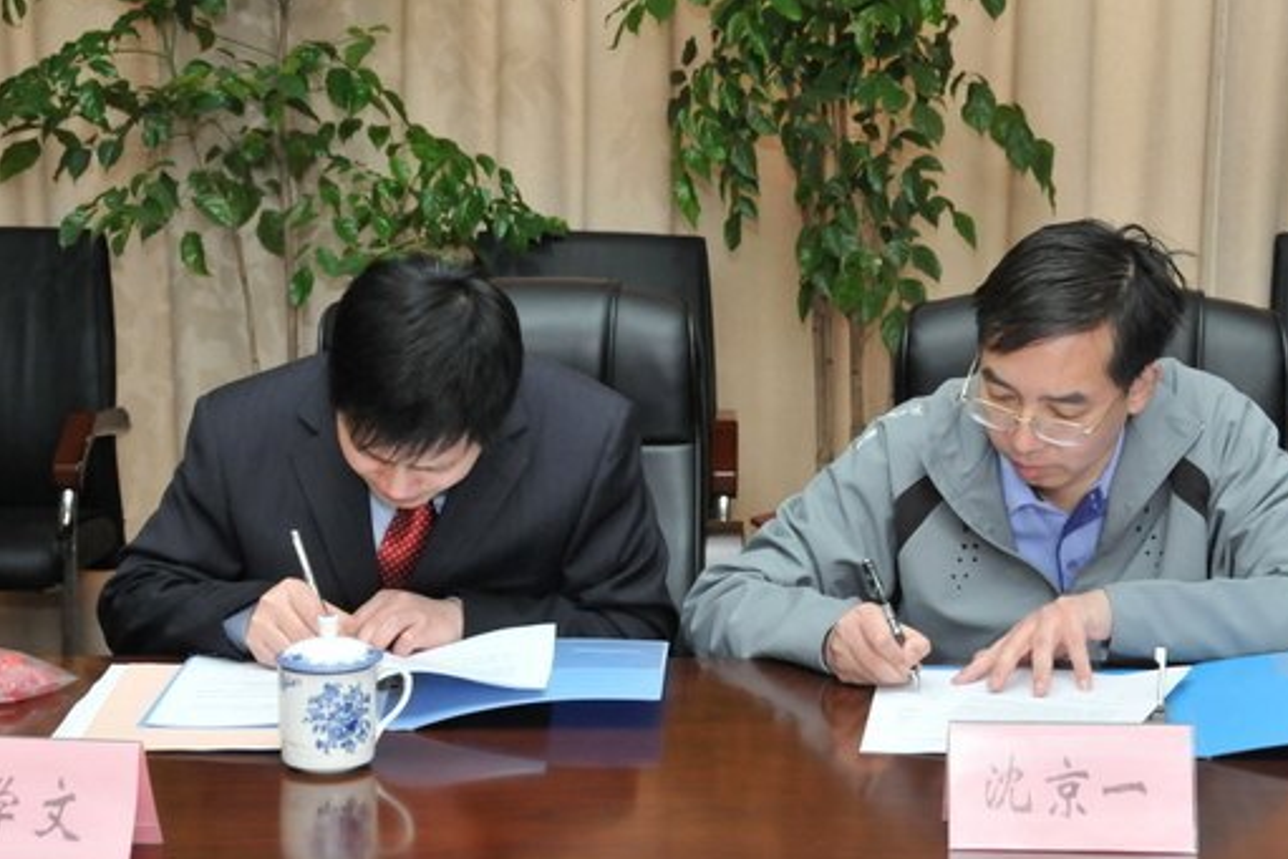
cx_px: 670
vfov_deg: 22.1
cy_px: 418
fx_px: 2204
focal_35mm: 62
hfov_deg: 32.6
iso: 1000
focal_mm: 35
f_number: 7.1
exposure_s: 1/80
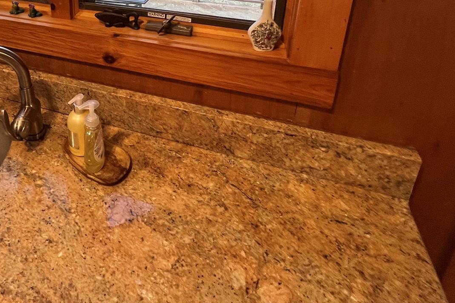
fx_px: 329
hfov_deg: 66.2
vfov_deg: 43.3
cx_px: 129
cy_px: 7
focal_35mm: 26
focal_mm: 1.57
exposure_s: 1/120
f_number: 1.8
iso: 200
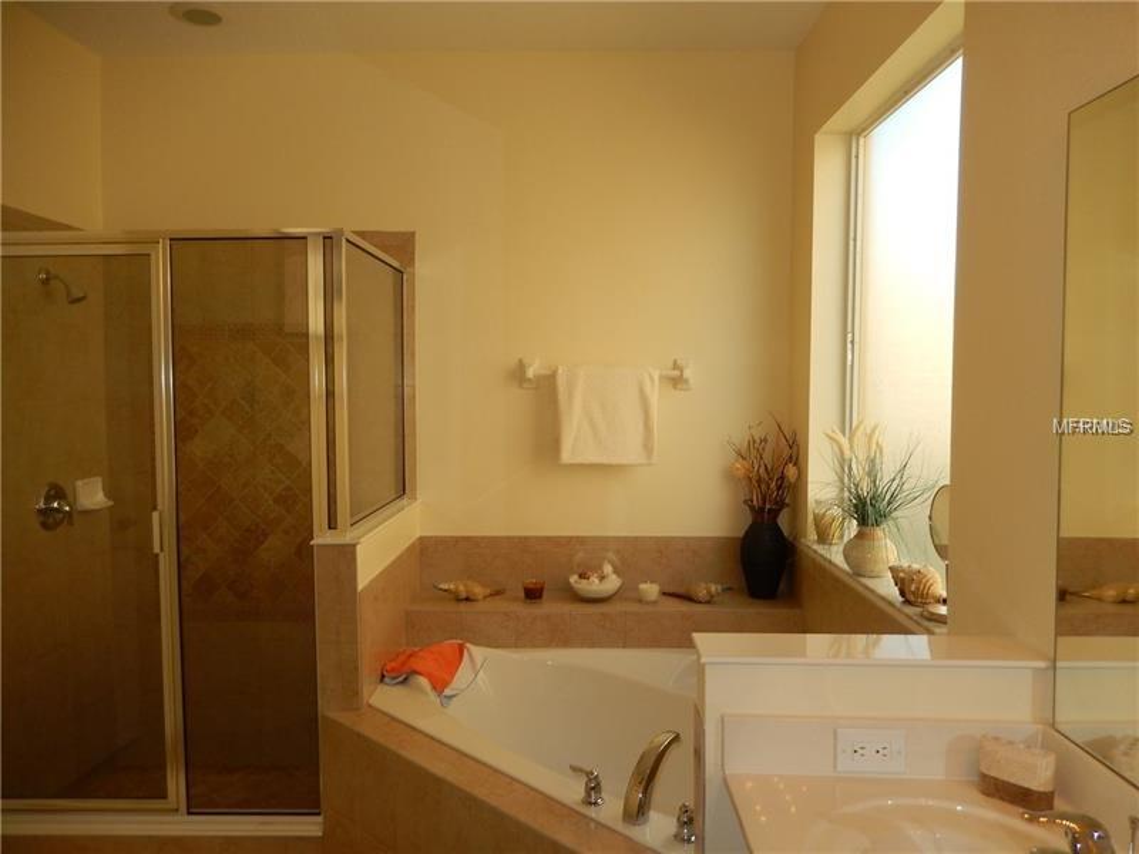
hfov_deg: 69.4
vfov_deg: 54.9
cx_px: 570
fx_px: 823
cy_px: 427
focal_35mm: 25
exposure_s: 1/160
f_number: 3.4
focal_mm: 4.5
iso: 125
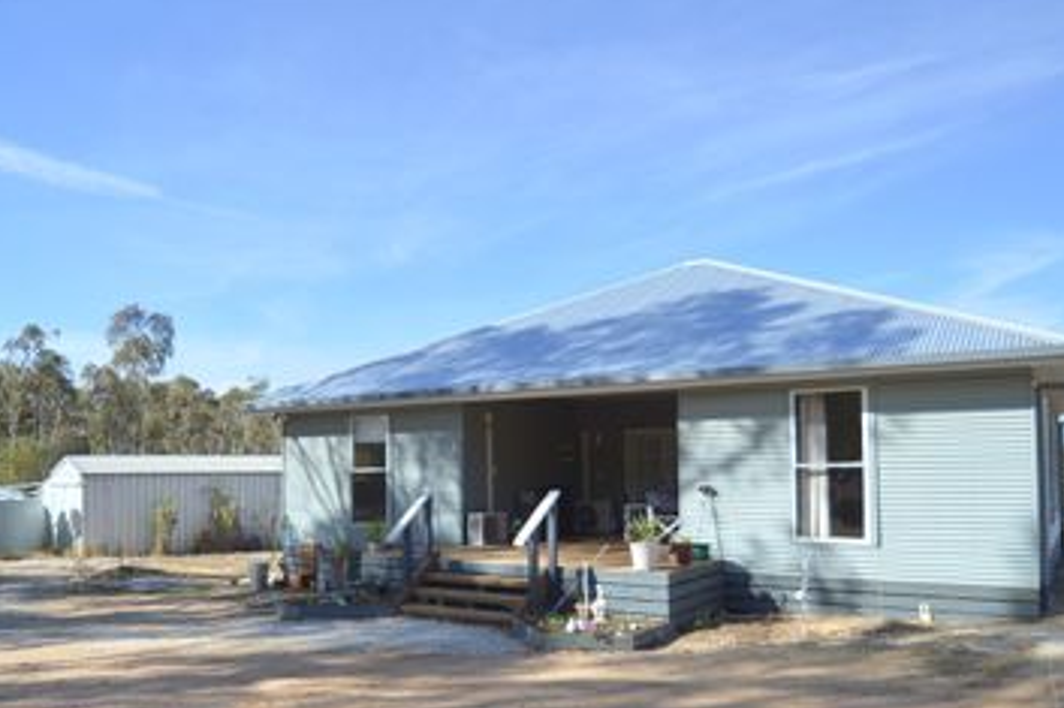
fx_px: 827
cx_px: 485
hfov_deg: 65.4
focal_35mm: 28
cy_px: 450
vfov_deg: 45.9
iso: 100
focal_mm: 14
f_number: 4
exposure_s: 1/800
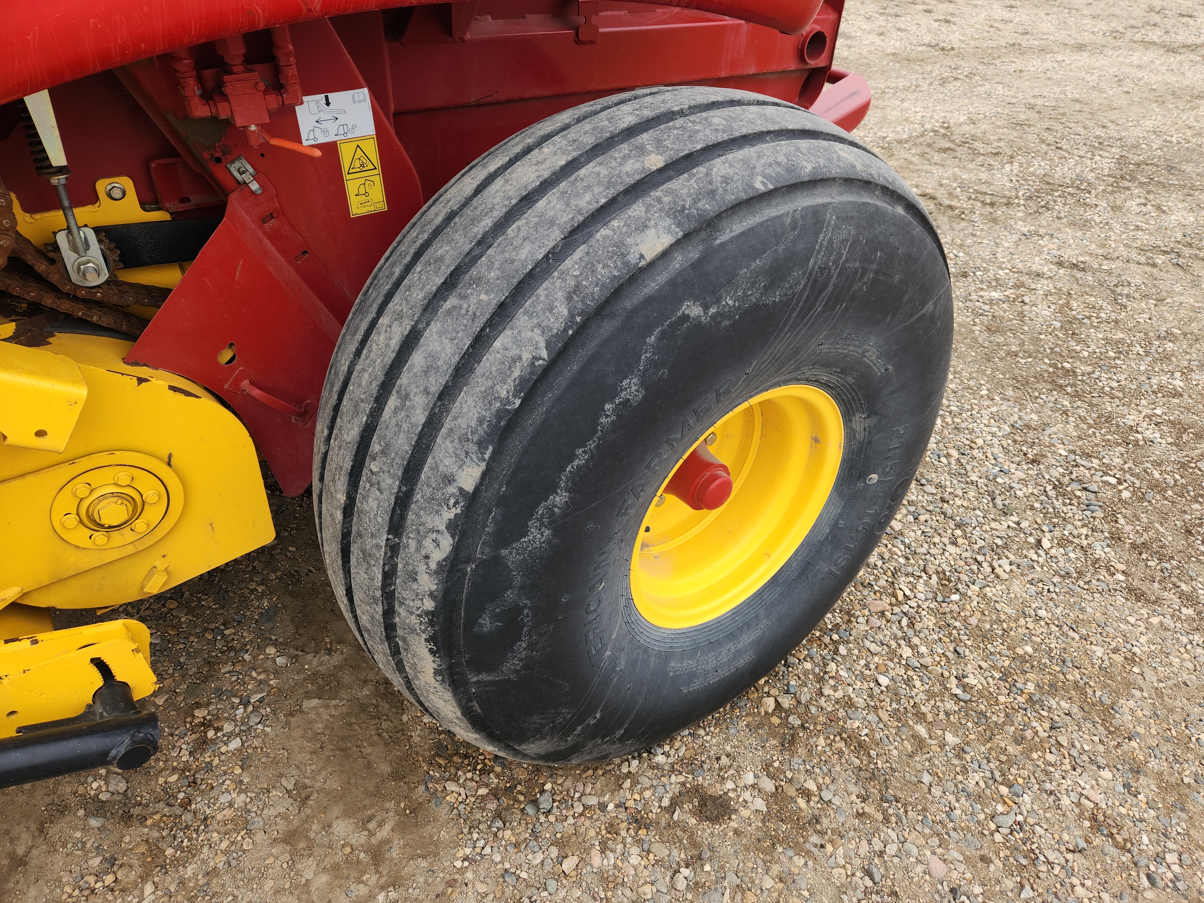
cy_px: 452
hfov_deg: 73.9
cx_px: 602
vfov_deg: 58.9
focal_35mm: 23
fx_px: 800
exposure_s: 1/180
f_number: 1.8
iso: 20
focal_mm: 5.4
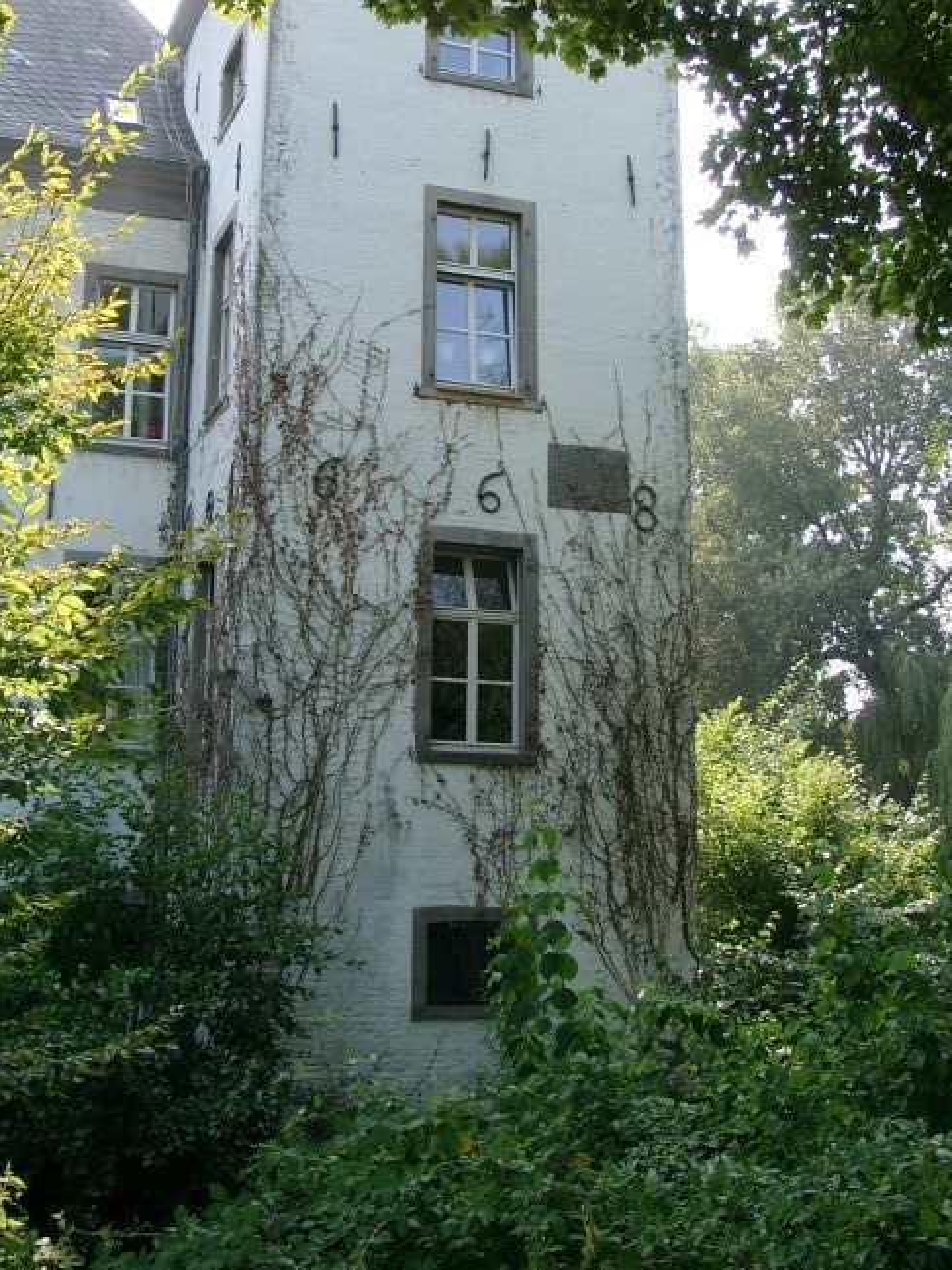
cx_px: 429
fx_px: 1540
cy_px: 500
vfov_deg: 44.5
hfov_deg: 34.3
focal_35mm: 42
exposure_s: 1/180
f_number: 4
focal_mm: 7.13
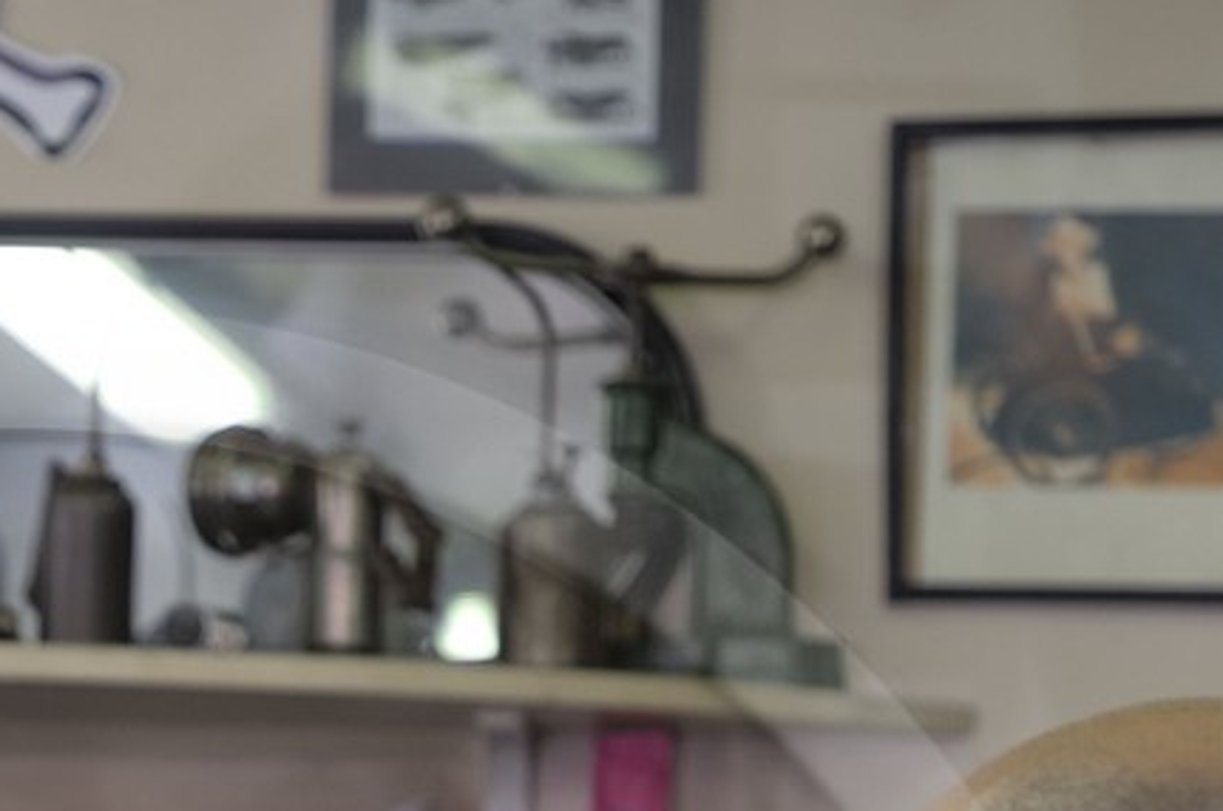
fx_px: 5665
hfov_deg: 12.2
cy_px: 1475
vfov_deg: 7.9
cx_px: 17
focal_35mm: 167
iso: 100
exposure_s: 1/60
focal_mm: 30
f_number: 2.8
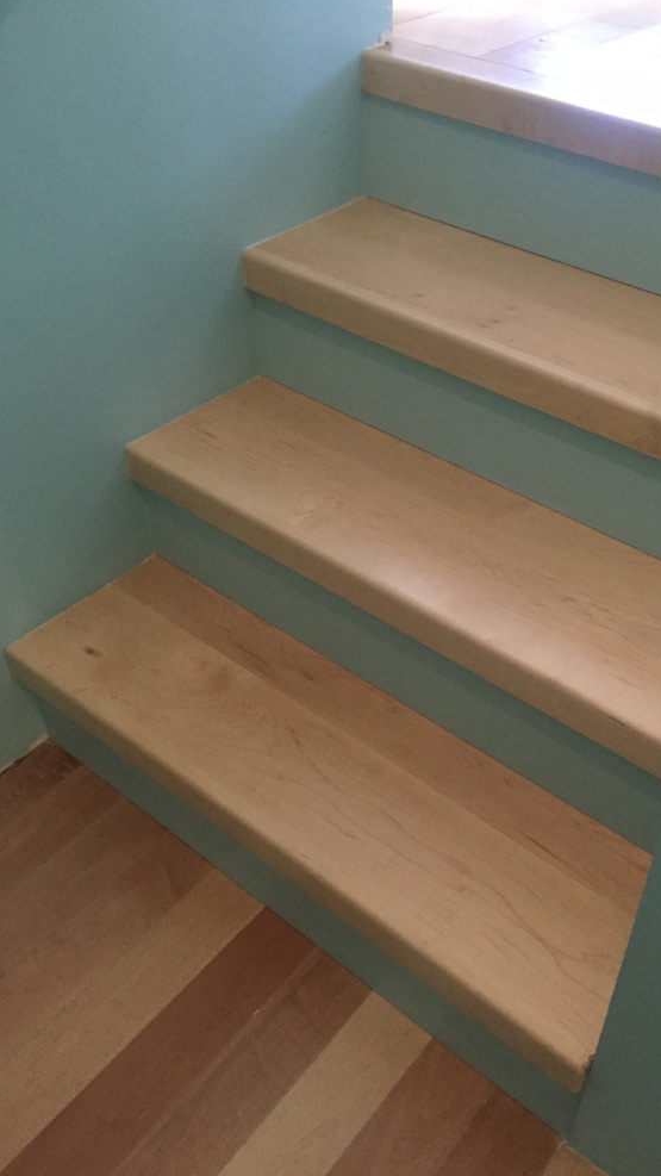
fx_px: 997
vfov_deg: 61.0
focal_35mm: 32
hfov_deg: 36.4
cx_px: 426
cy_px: 590
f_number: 2.2
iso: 250
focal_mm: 4.15
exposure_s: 1/30
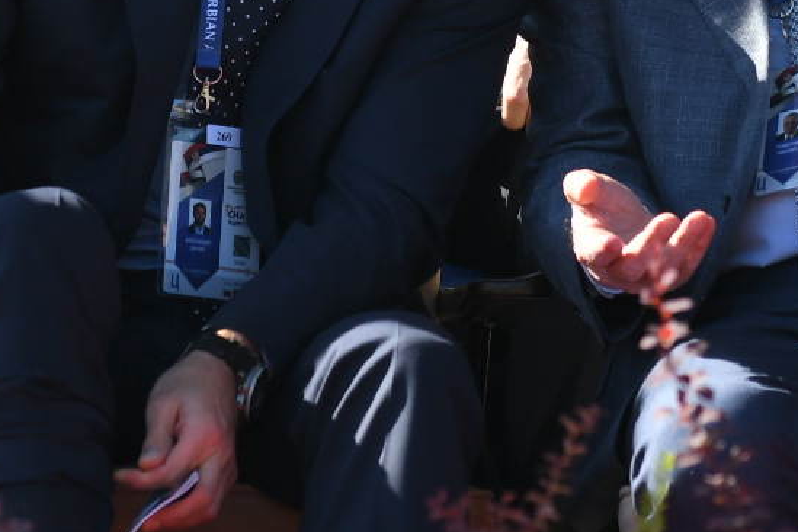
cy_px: -49
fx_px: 29435
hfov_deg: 1.6
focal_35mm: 1328
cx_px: 483
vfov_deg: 1.0
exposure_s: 1/1250
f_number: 4.5
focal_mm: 300
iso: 400
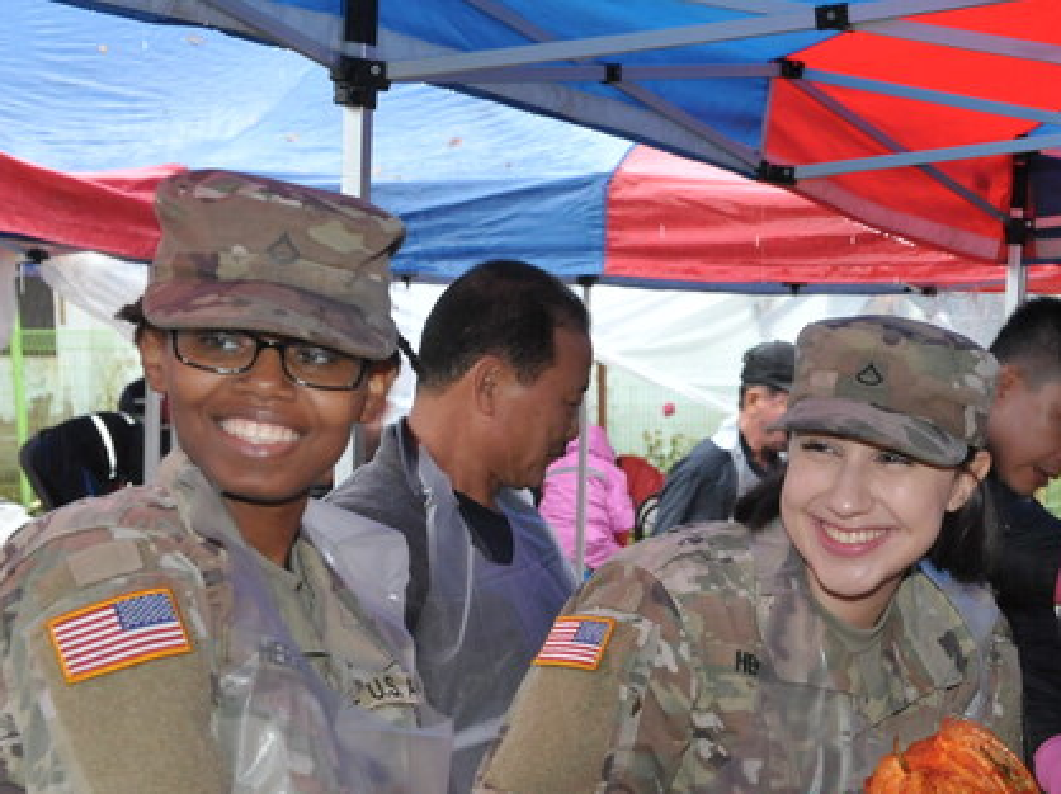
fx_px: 2665
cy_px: 719
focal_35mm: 87
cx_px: 1036
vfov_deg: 16.7
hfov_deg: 21.8
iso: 2000
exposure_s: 1/80
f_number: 6.3
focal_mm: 42
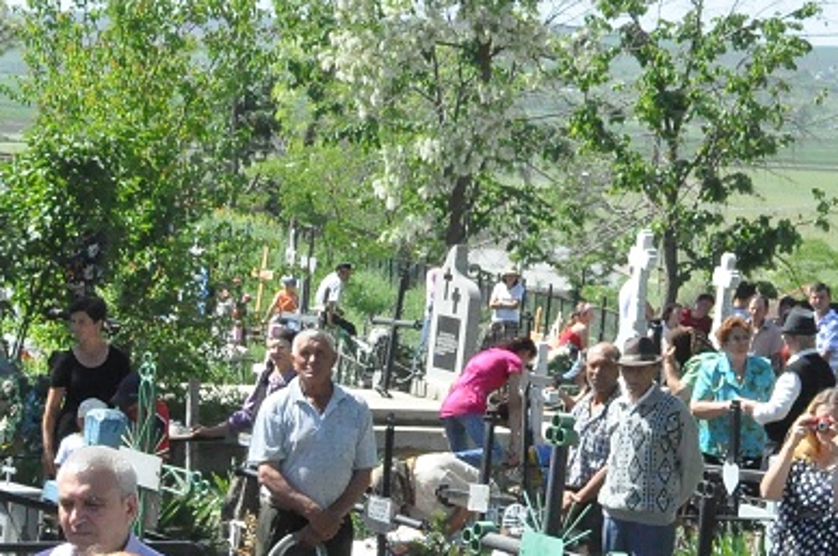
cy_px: 730
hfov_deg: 13.2
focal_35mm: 149
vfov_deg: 9.0
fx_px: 3464
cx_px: -342
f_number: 16
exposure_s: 1/500
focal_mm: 32
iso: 3200
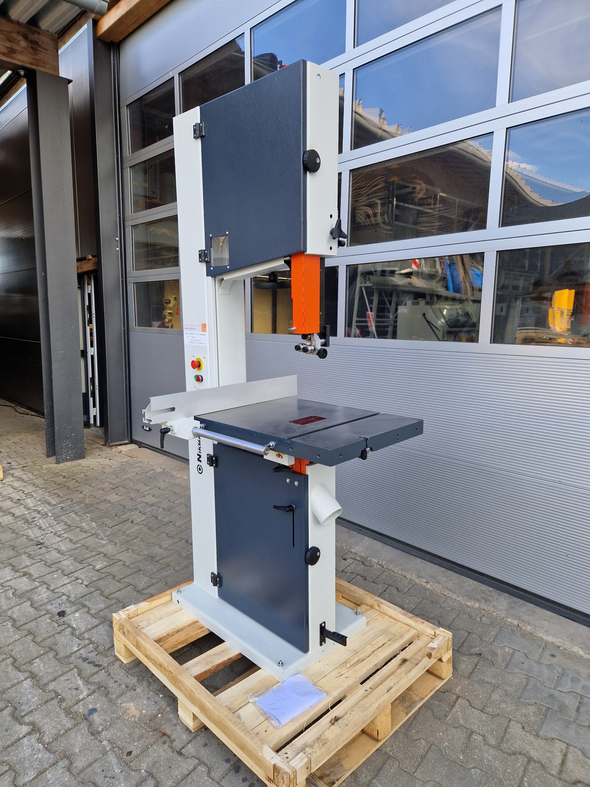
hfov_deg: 58.9
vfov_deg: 73.9
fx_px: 523
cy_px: 394
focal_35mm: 23
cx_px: 295
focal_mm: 5.4
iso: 50
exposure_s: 1/180
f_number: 1.8
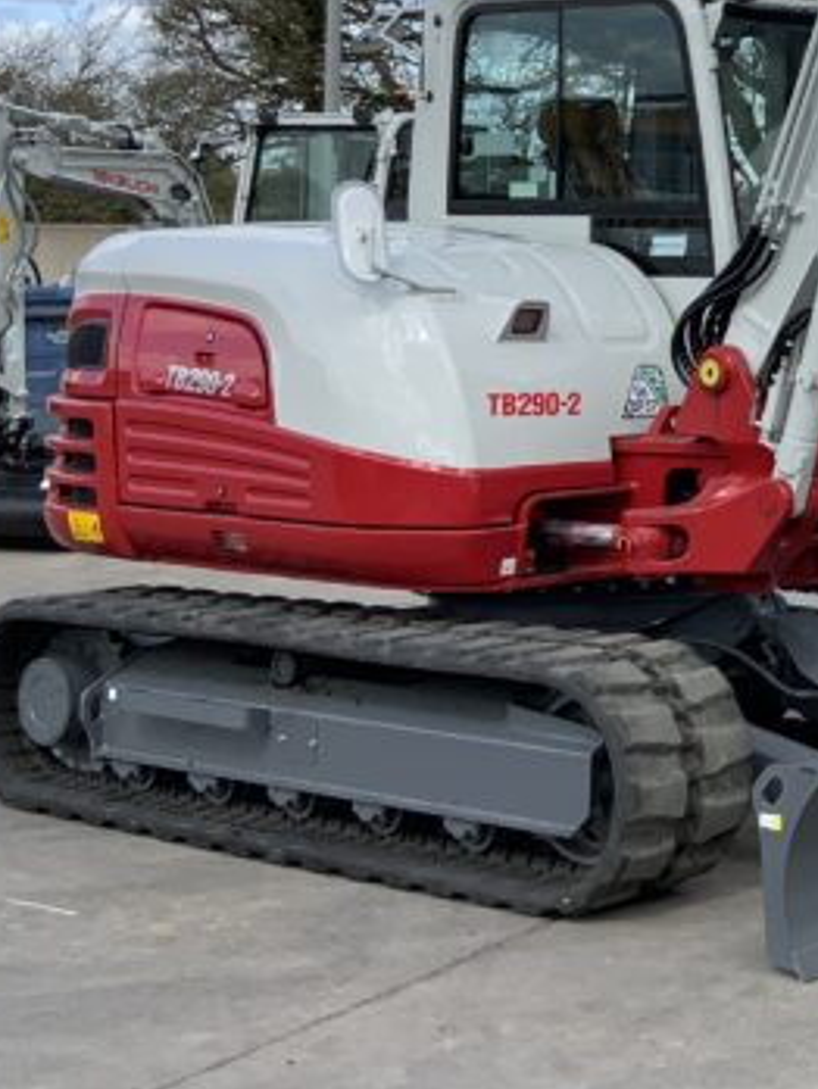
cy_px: 168
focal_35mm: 85
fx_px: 2677
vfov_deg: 22.6
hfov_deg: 15.7
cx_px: 1305
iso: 16
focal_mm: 3
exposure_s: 1/781
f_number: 1.8
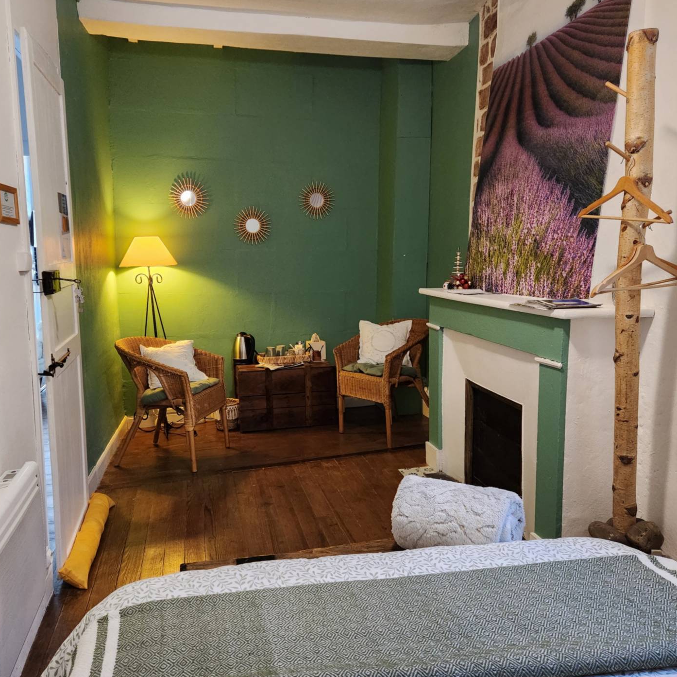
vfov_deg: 57.3
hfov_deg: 57.1
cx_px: 296
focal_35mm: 28
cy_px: 330
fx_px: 620
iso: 1000
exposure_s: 1/100
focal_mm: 5.4
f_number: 1.8
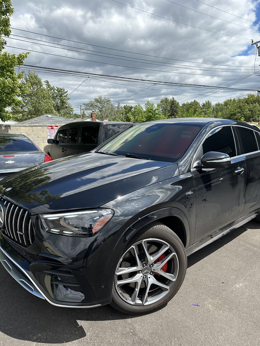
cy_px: 173
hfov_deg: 56.8
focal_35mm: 24
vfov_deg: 71.6
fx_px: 240
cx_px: 130
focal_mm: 6.86
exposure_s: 1/3861
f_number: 1.78
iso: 80
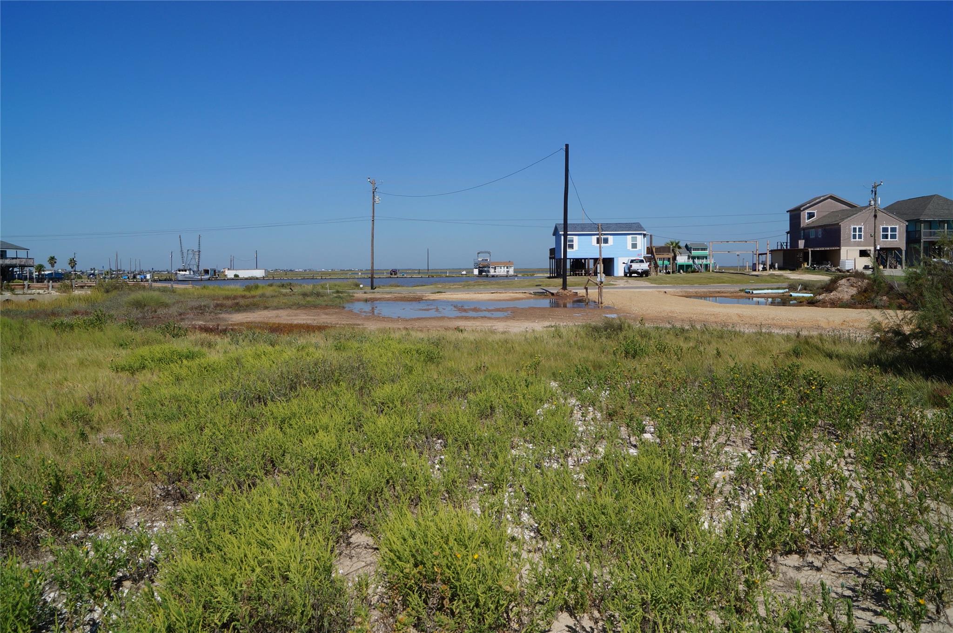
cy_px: 316
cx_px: 476
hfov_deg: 67.4
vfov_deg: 47.8
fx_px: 714
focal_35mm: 27
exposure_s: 1/320
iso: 100
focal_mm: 18
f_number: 13
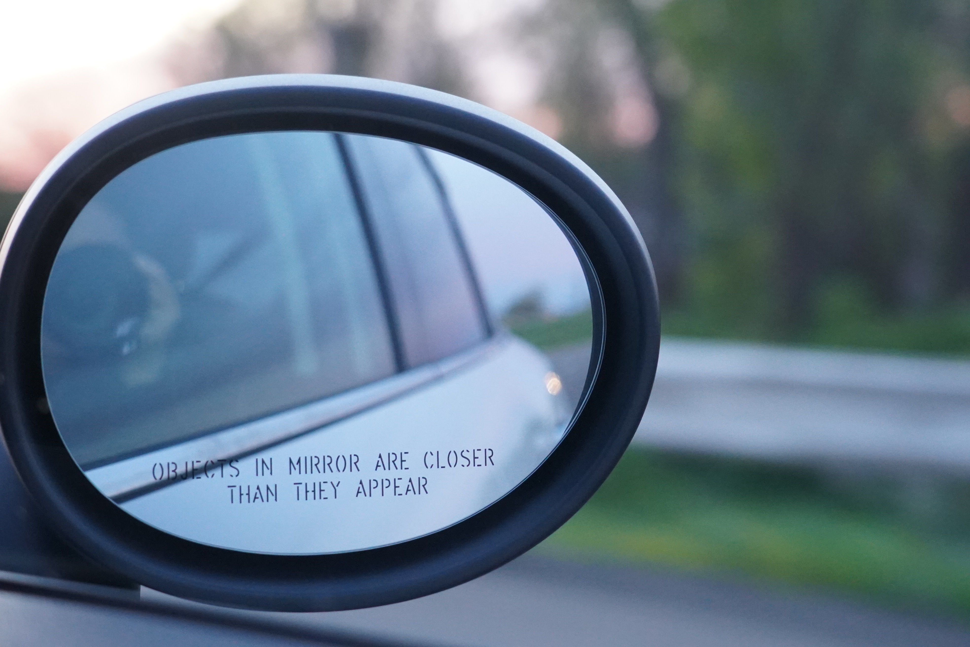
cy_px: 324
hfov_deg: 26.7
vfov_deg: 17.9
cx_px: 485
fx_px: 2048
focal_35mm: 76
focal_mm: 51
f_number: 4
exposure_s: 1/160
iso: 6400
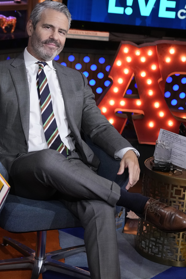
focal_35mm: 87
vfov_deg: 23.3
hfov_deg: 15.7
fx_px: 674
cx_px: 66
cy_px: 182
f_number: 2.8
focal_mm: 60
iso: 3200
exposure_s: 1/160
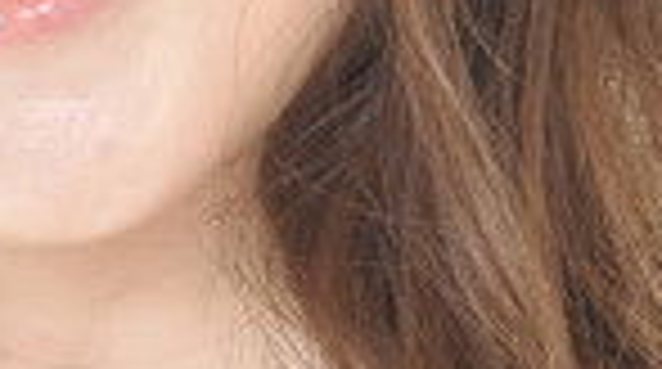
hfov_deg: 8.0
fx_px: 4695
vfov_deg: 4.5
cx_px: -9
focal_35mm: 268
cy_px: -99
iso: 200
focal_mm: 50
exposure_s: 1/125
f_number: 8
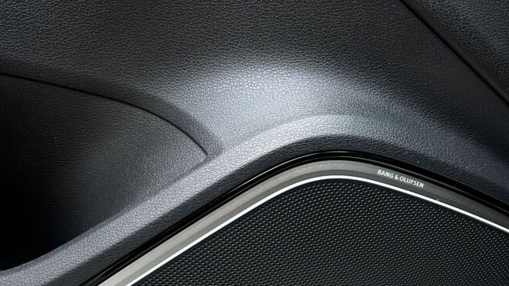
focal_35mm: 35
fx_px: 472
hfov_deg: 56.6
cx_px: 262
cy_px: 165
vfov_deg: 33.7
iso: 80
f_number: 1.5
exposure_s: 1/121
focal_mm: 5.7
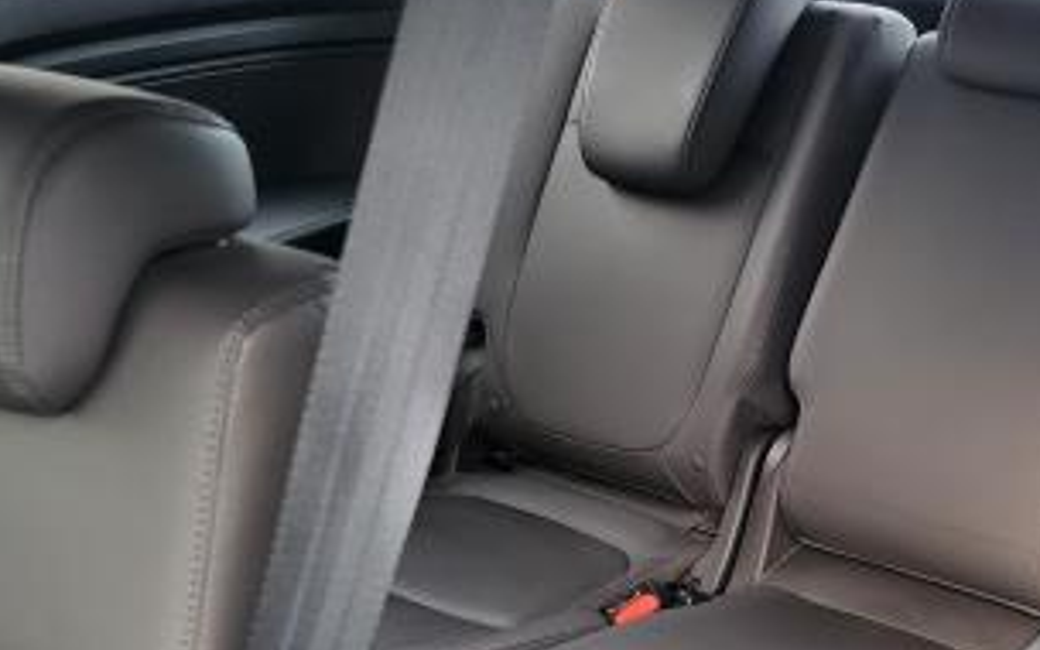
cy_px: 445
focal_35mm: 58
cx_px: 845
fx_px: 1644
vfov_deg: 22.3
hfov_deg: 34.0
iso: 500
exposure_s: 1/40
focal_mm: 5.4
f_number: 1.8
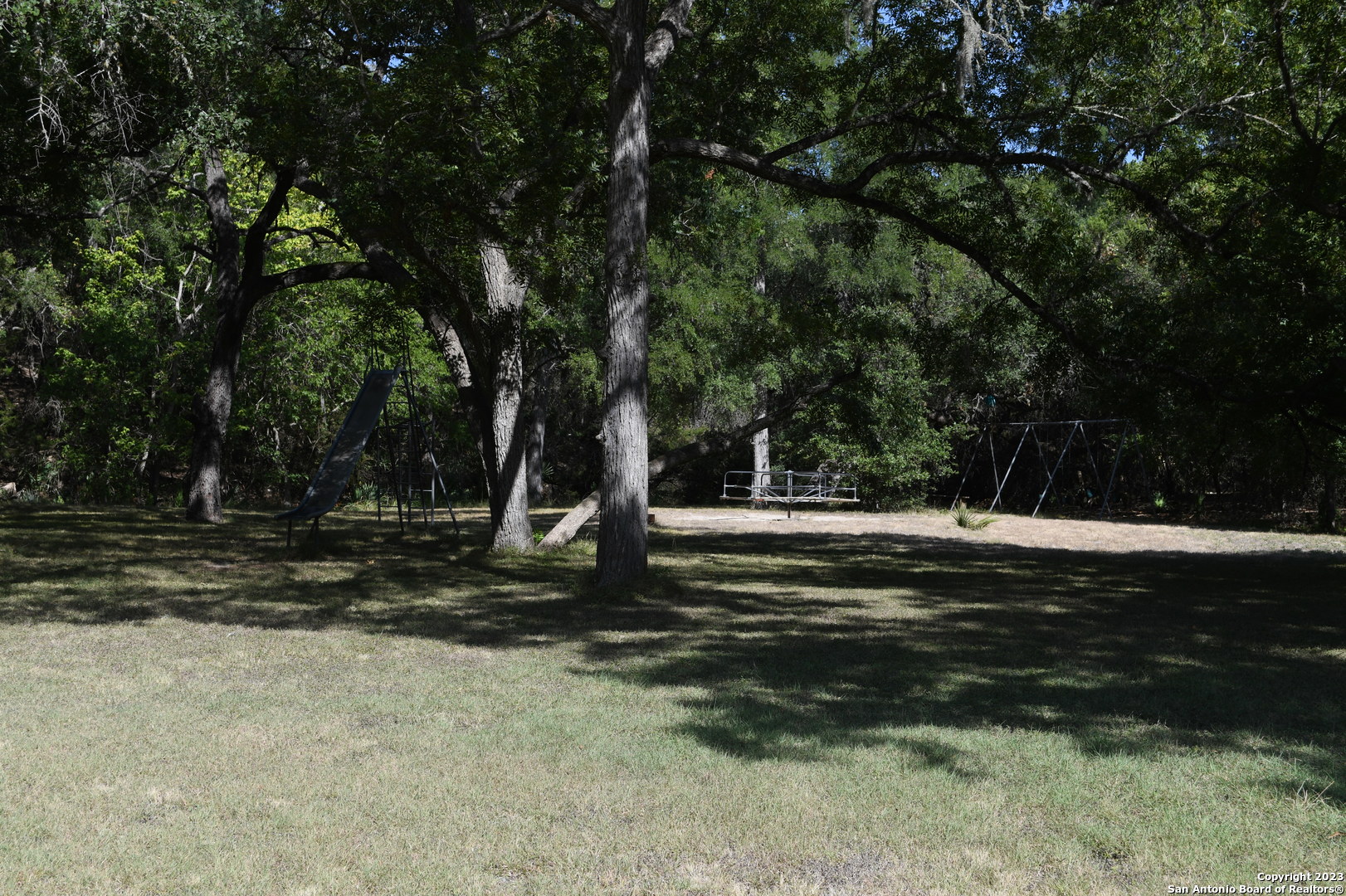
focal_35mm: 48
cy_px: 448
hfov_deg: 41.1
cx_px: 673
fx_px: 1794
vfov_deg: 28.1
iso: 100
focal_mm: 32
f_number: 8
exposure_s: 1/250
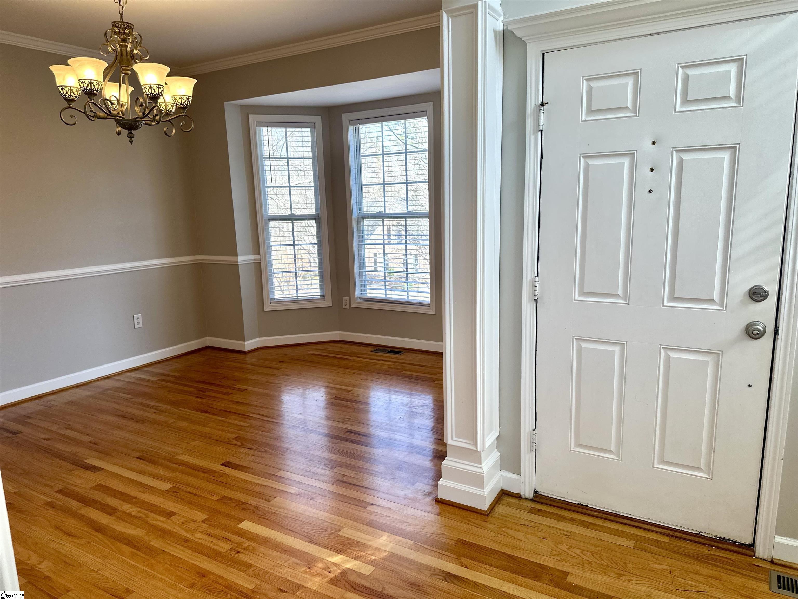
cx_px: 399
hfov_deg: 71.6
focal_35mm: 24
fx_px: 553
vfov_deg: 56.8
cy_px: 300
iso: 80
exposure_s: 1/181
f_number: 1.78
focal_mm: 6.86
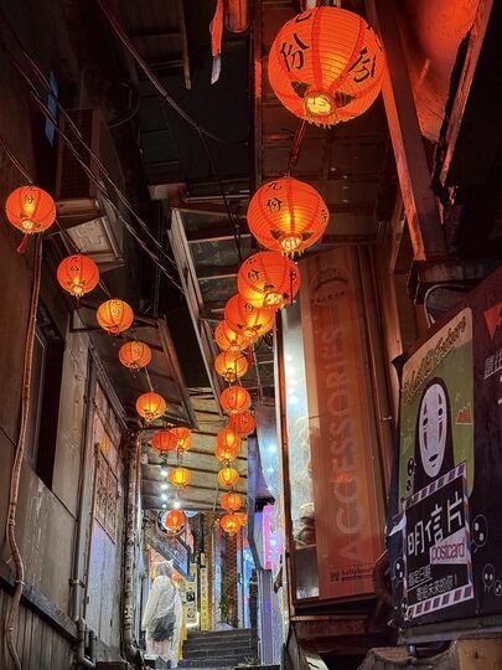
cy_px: 335
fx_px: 928
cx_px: 251
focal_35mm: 48
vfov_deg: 39.7
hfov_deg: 30.3
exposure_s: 1/30
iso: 640
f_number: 1.78
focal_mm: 6.76
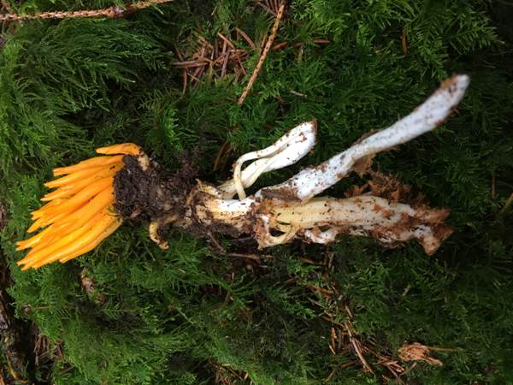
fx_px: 430
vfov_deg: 48.2
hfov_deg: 61.7
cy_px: 192
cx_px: 256
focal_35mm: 29
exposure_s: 1/33
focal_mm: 4.15
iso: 100
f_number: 2.2
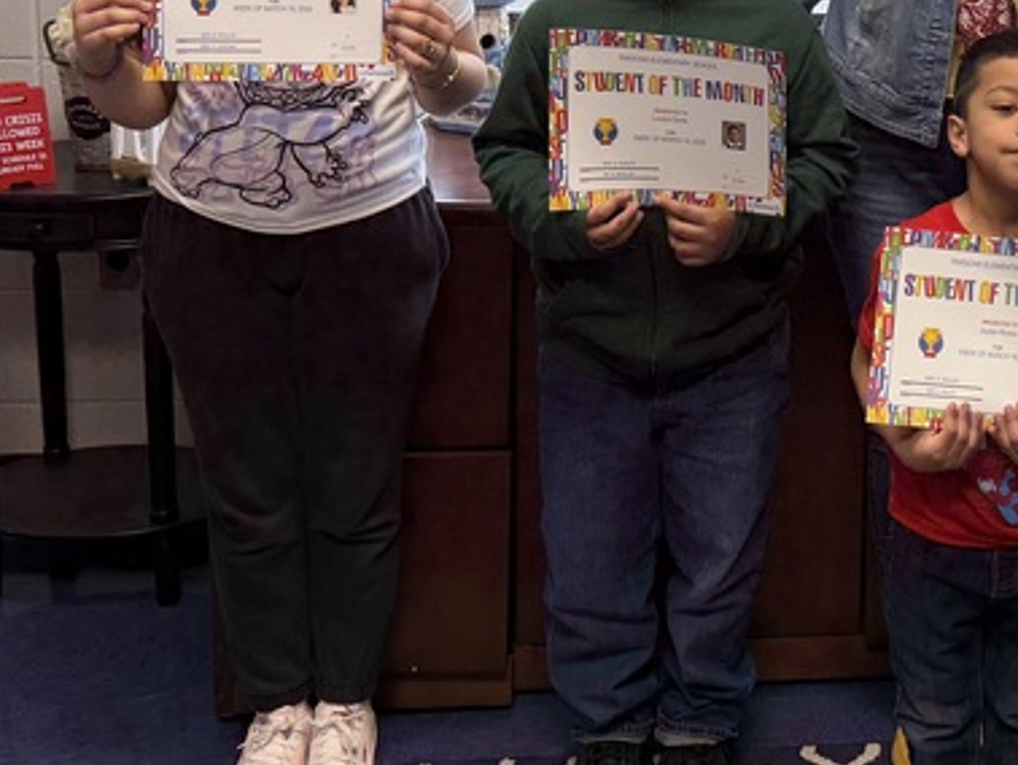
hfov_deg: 28.4
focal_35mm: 65
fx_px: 1913
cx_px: 959
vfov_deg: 21.8
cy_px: -5
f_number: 1.78
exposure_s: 1/120
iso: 125
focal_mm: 6.76
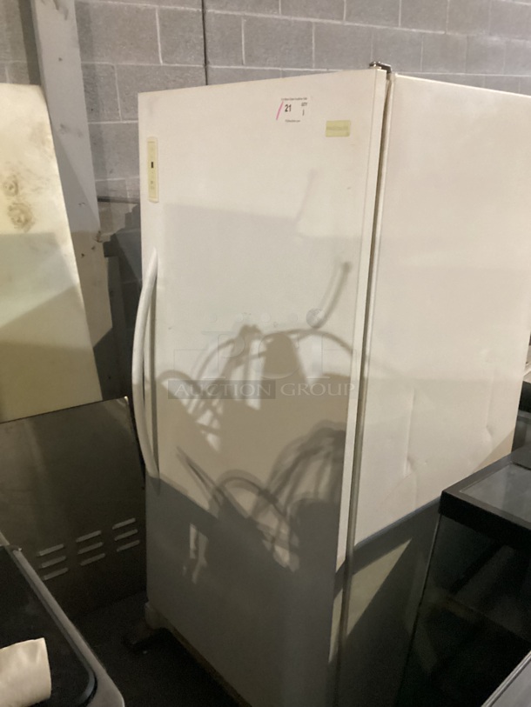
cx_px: 266
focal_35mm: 31
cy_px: 354
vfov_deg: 58.3
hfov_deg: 45.5
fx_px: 634
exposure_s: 1/30
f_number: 2.4
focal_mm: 3.3
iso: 400
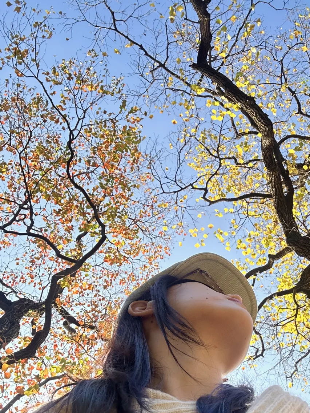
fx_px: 454
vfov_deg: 48.6
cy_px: 255
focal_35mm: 38
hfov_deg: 37.5
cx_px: 191
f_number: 1.9
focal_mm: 2.69
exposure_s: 1/265
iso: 25
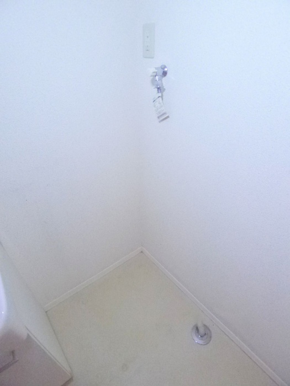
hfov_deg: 56.8
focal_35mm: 24
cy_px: 193
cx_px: 145
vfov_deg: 71.6
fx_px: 268
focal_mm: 5.1
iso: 1600
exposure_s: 1/20
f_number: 2
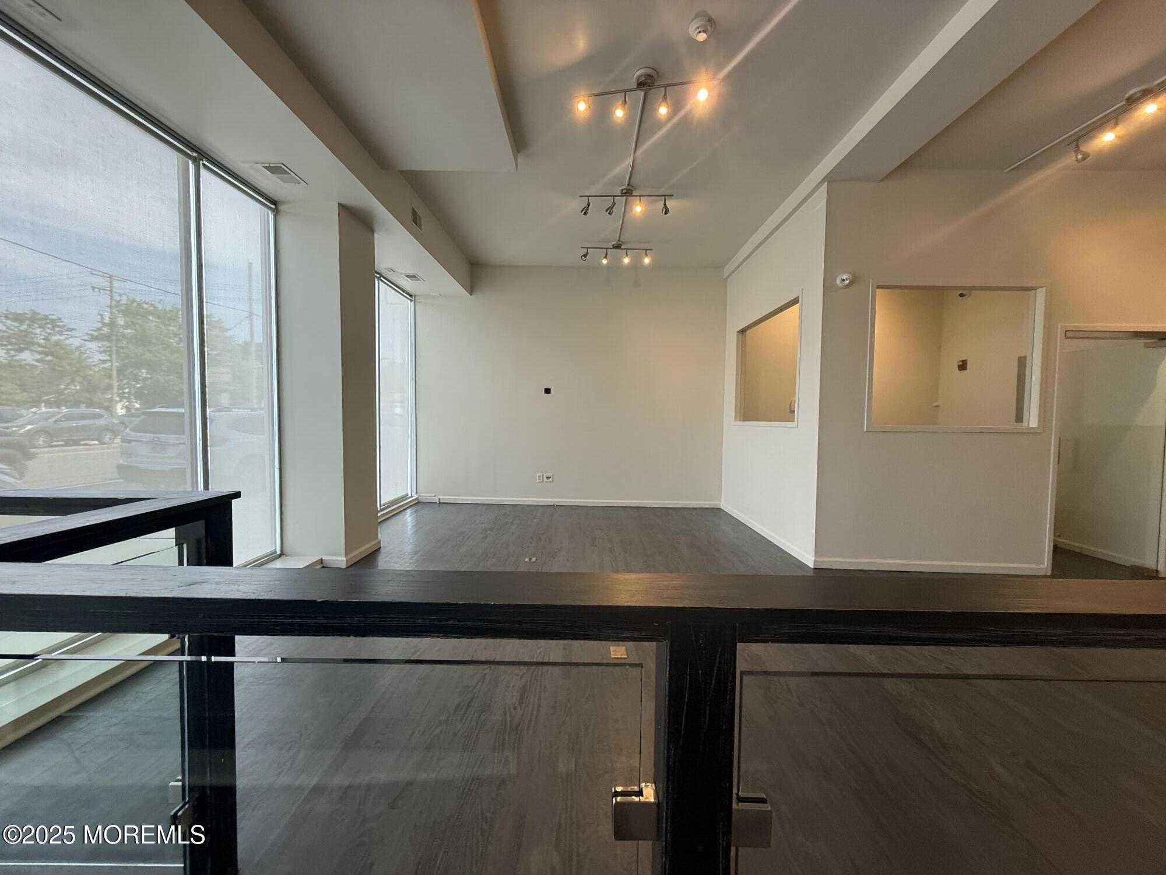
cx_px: 583
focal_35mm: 14
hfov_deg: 102.1
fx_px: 472
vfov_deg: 85.7
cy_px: 438
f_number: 2.2
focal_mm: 2.22
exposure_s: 1/120
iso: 125
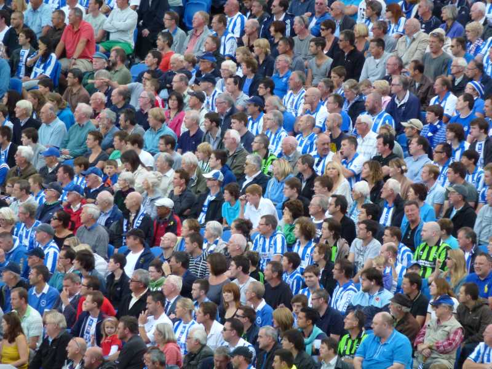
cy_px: 184
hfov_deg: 5.2
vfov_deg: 3.9
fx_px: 5458
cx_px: 246
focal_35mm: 384
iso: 320
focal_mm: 68.8
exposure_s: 1/125
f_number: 5.9
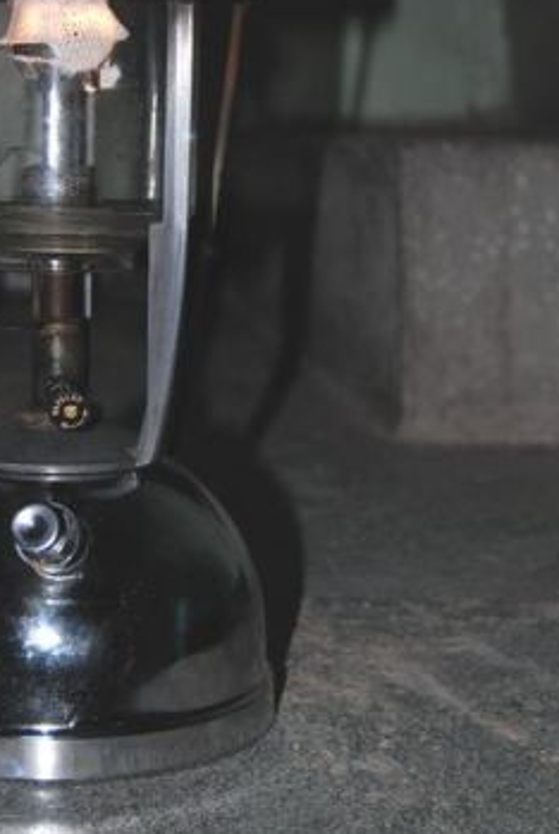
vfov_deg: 23.1
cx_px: 113
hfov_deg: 15.5
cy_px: 368
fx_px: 2041
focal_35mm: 88
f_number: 4.5
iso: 200
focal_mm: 32
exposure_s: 1/60
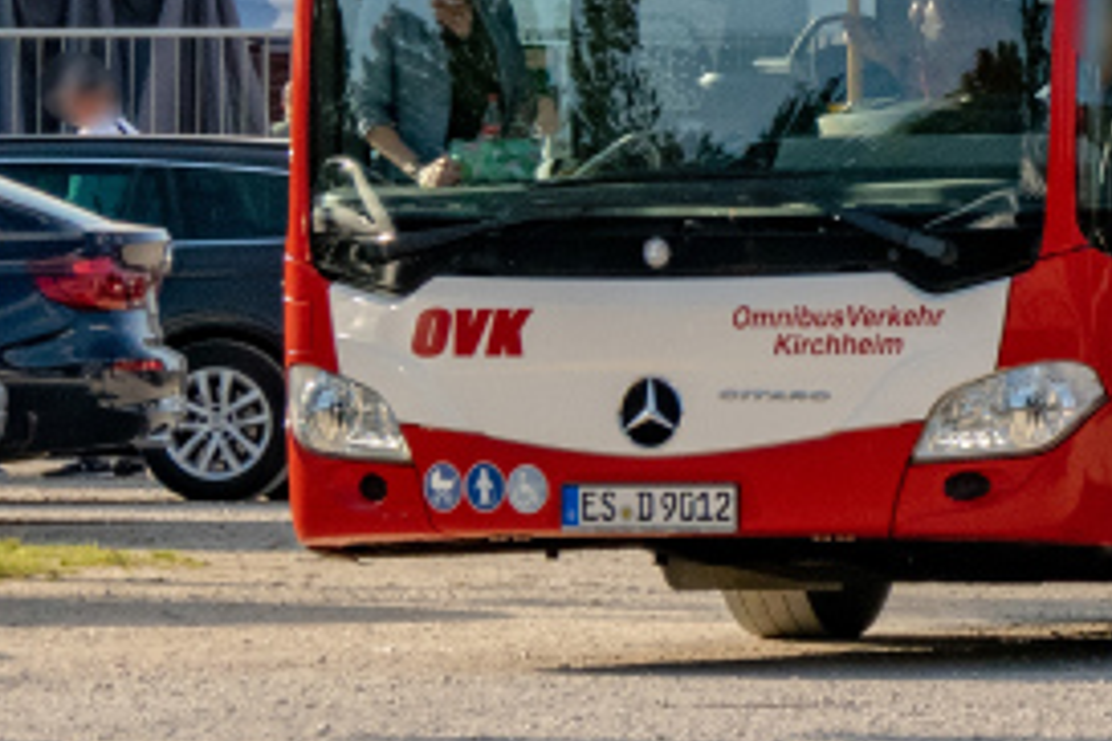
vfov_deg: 2.6
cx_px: 1711
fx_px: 16536
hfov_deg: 3.8
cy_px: -242
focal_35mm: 535
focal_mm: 75
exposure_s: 1/1250
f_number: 9
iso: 800
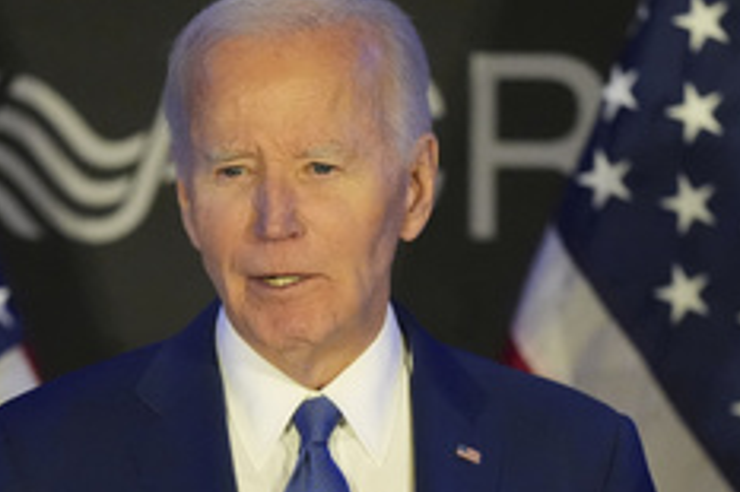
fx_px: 18055
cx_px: 314
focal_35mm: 879
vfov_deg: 1.6
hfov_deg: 2.3
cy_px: 449
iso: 12800
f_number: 2.8
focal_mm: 400
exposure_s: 1/400
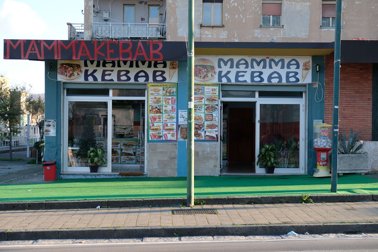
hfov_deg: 35.6
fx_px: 588
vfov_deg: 24.2
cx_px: 189
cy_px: 126
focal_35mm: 56
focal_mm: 37.4
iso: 250
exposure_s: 1/250
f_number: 3.6
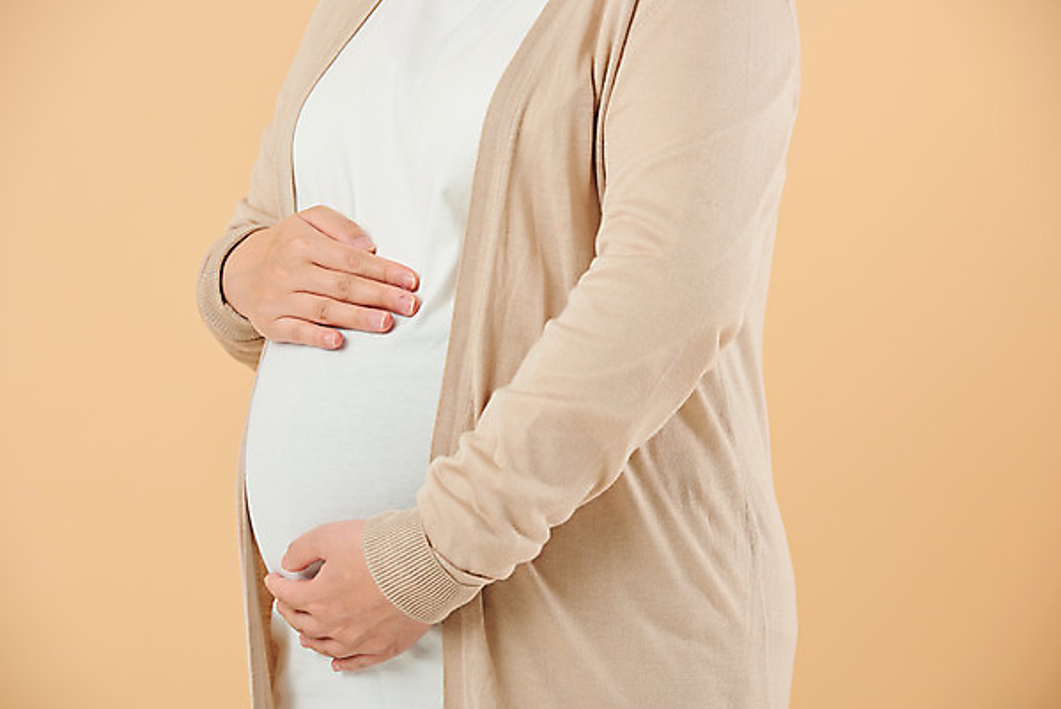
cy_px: 354
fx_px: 5455
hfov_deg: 11.1
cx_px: 530
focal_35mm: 185
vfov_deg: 7.4
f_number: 8
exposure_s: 1/125
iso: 100
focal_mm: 185
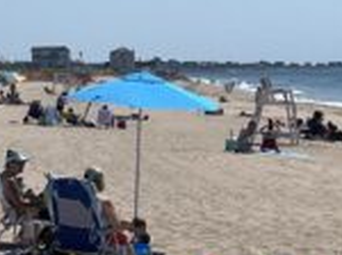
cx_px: 41
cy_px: 353
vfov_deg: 8.2
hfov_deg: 11.1
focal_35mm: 178
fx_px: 1756
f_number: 1.6
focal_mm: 5.1
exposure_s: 1/9091
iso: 50
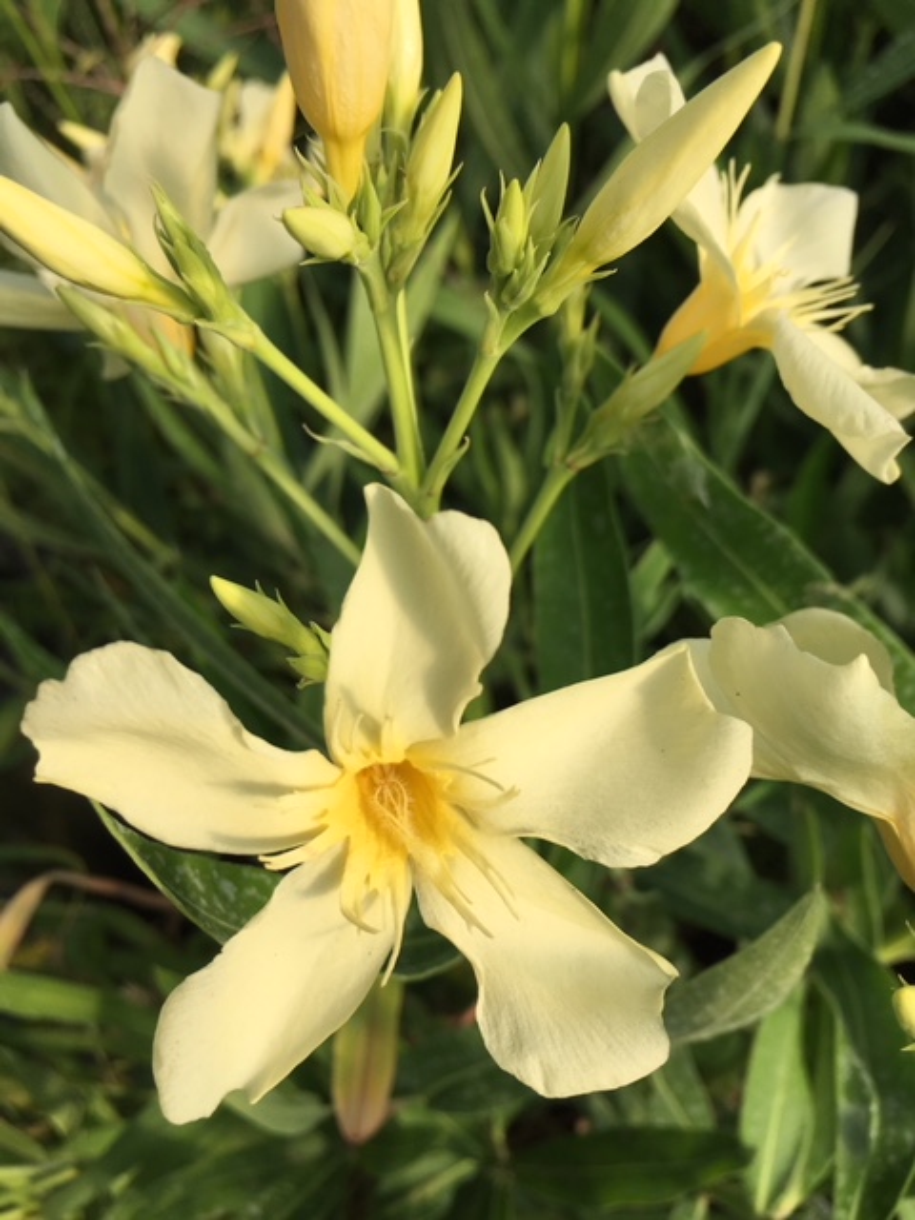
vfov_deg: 61.7
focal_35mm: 29
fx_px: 1022
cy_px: 610
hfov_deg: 48.2
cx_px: 458
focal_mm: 4.15
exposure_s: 1/1099
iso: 25
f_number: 2.2
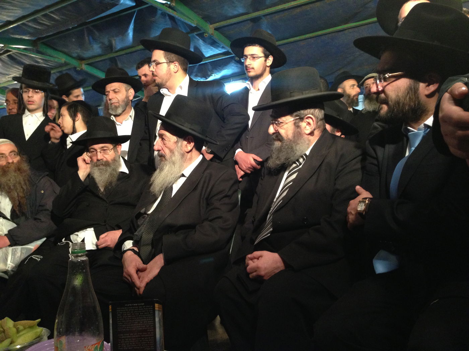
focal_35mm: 33
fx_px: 447
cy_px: 176
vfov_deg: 42.9
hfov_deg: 55.4
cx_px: 234
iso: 400
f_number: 2.4
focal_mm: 4.13
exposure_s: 1/17
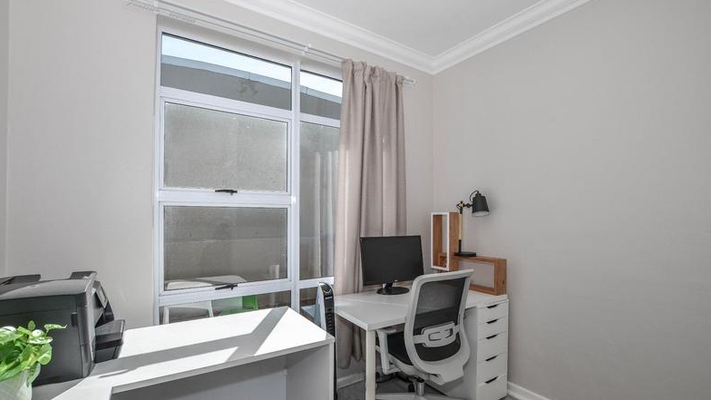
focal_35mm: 16
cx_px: 353
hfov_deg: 99.4
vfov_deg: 67.1
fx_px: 302
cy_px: 209
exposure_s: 1/250
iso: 140
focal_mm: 10
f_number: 8
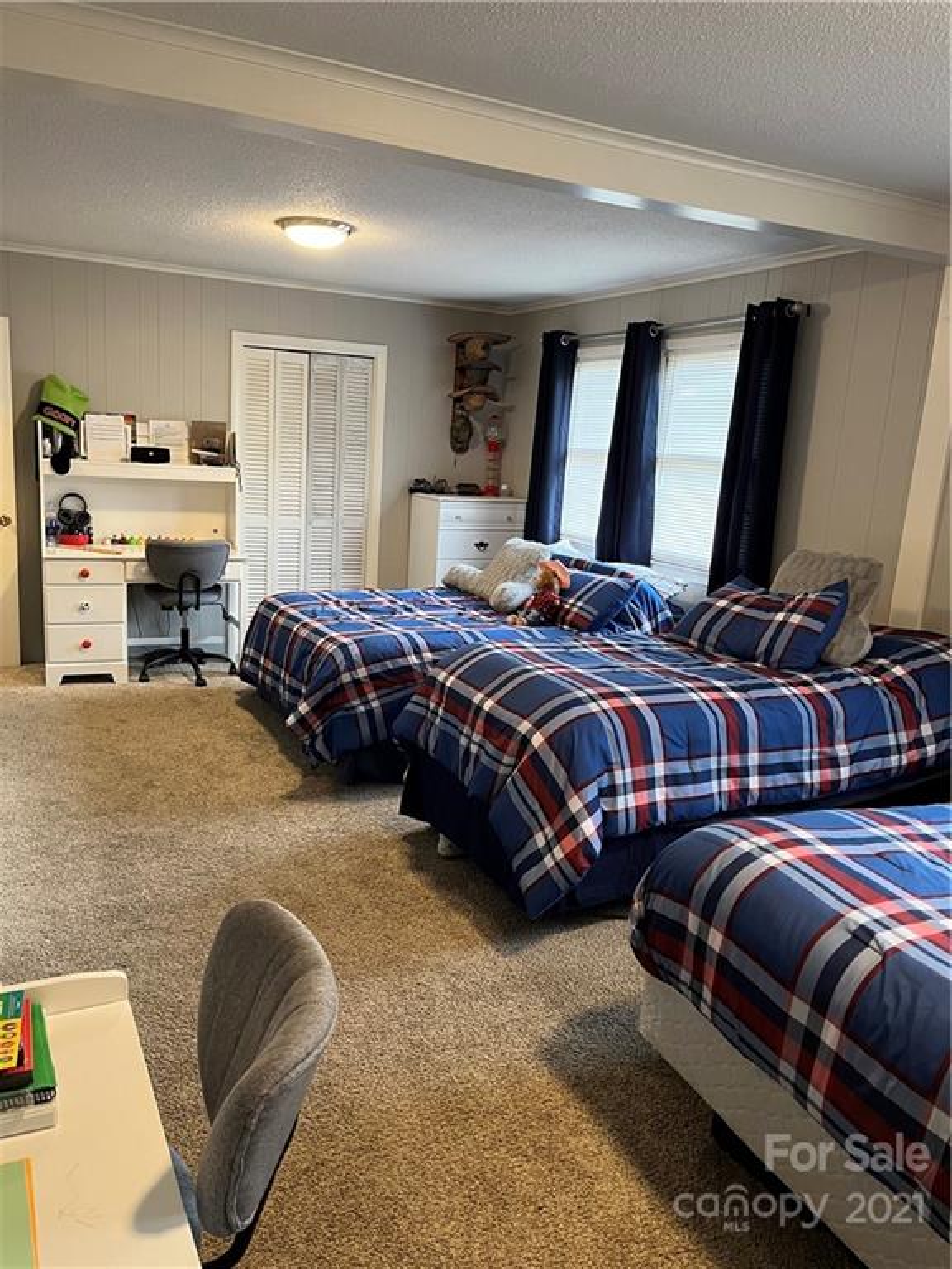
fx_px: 953
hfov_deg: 53.1
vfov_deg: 67.3
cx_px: 476
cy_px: 634
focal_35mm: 26
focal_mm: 5.1
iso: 320
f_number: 1.6
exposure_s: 1/60
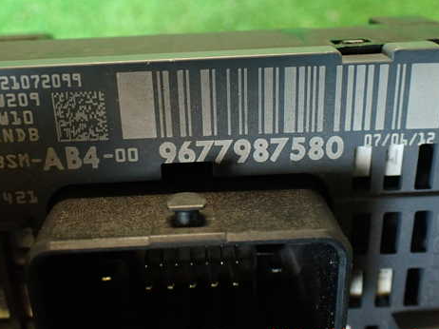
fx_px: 494
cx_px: 201
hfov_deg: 47.8
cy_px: 137
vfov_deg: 36.7
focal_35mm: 39
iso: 400
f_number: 2.3
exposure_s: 1/30
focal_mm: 5.4
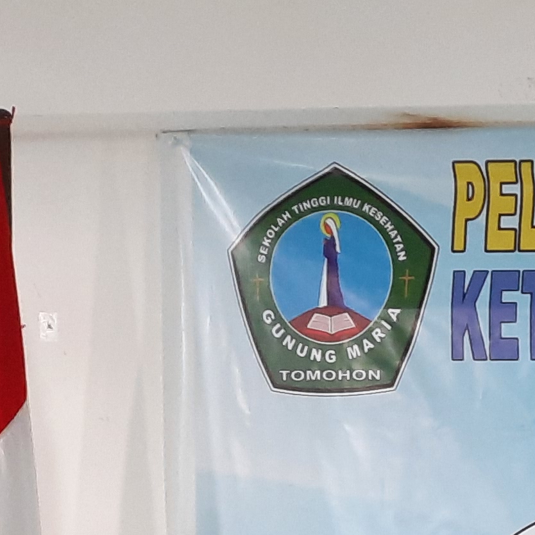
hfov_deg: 14.0
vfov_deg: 15.4
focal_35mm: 106
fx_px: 1853
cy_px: 744
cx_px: 1047
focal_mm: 4.6
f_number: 2
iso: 200
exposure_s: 1/50
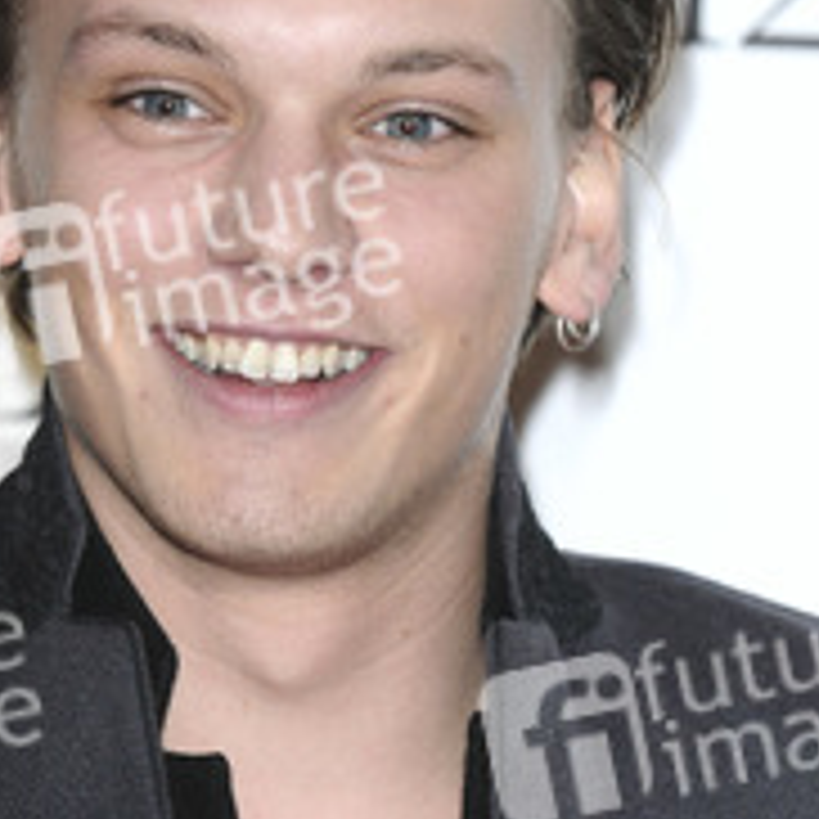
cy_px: 495
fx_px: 12392
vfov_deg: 3.8
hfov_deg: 3.8
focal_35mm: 463
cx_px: 304
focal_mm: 165
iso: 320
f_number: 5
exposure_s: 1/200
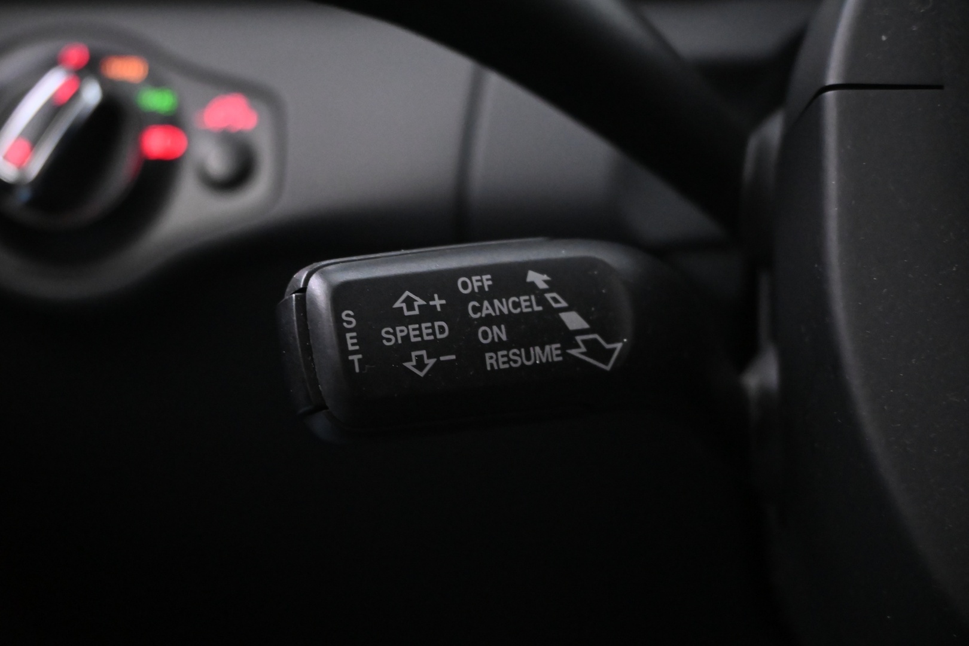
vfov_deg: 33.6
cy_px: 323
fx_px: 1070
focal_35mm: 40
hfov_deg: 48.7
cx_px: 484
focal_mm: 26.5
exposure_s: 1/25
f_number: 4.5
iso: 6400
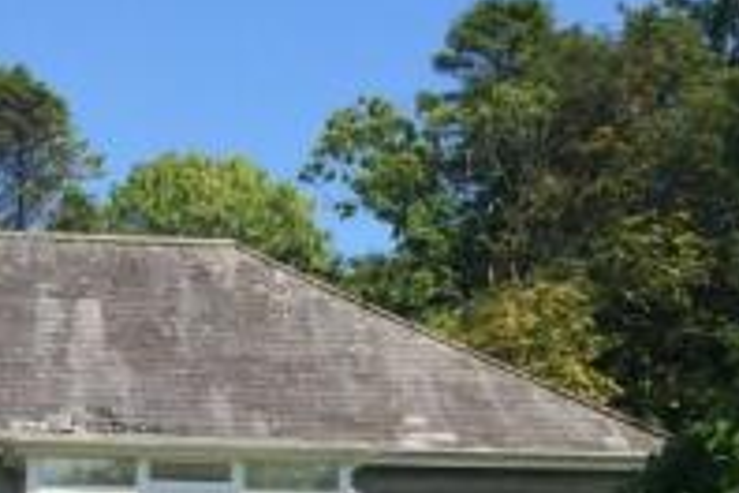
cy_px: 745
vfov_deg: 14.3
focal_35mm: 89
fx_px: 1827
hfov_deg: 22.5
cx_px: 129
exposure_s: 1/1520
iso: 32
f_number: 2.2
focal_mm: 4.15
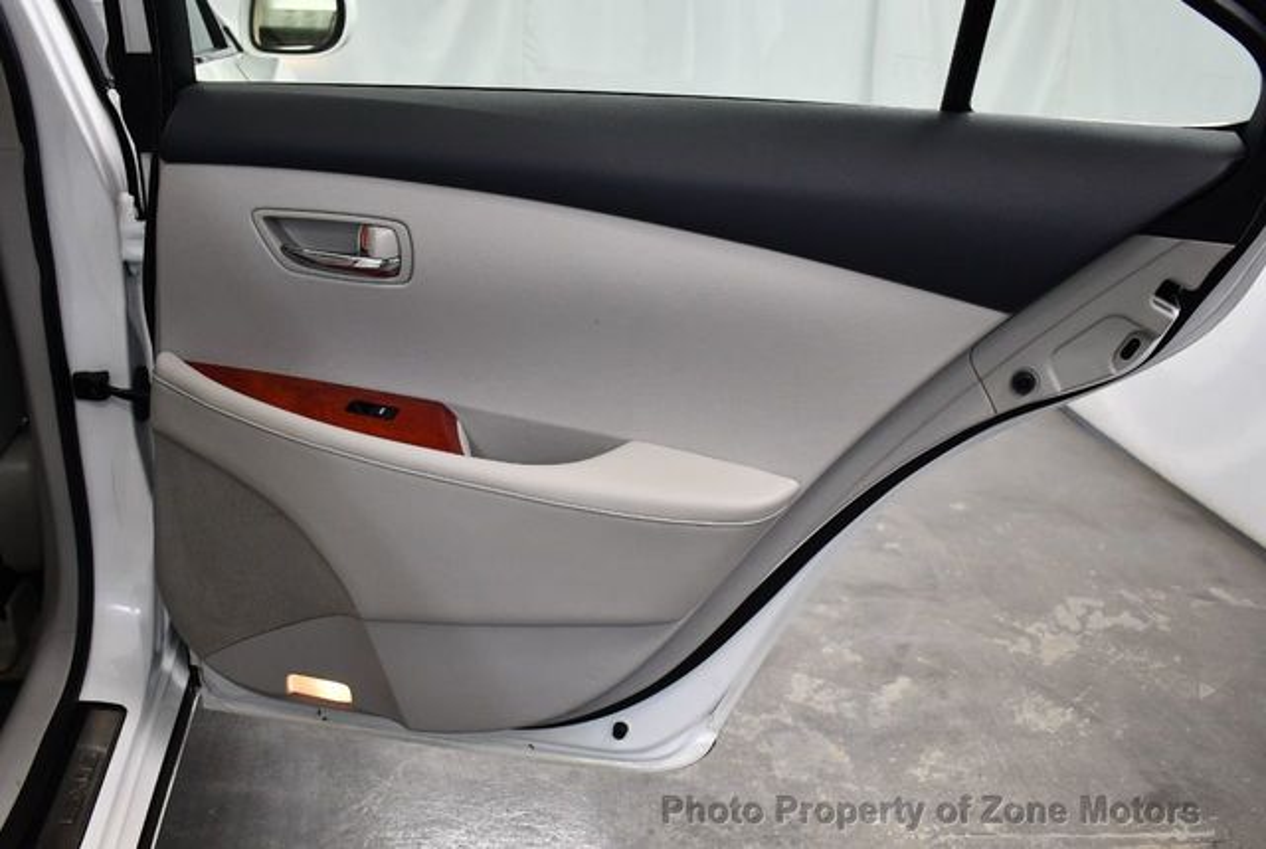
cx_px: 633
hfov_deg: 53.1
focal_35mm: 36
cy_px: 424
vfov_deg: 37.0
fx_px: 1268
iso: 1100
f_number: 3.5
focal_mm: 18
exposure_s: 1/125
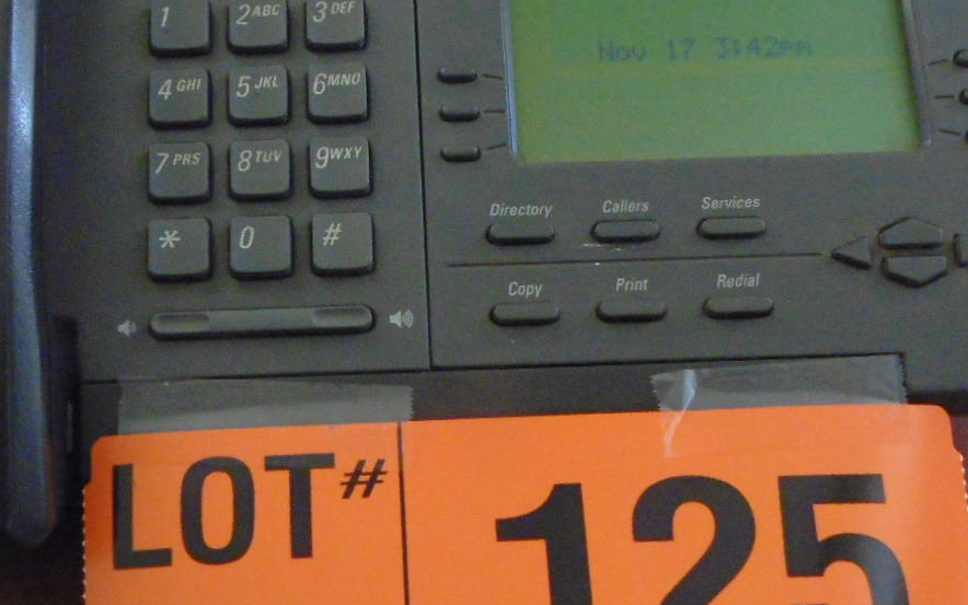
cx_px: 395
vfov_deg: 24.0
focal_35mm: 54
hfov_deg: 37.4
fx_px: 1425
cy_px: 259
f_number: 3
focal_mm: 4
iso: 400
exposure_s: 1/20
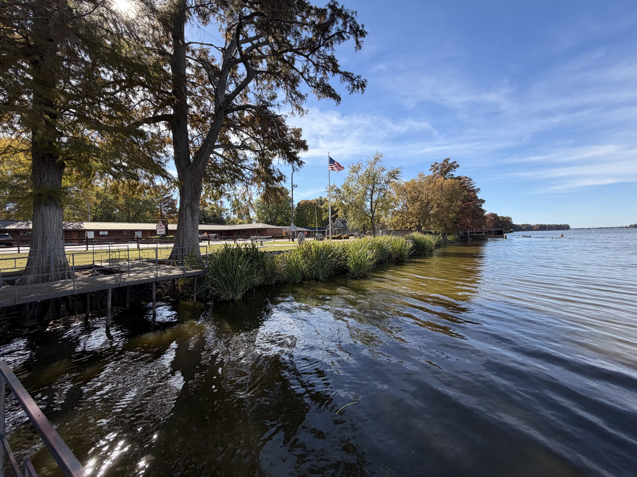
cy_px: 238
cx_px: 318
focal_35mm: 14
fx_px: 258
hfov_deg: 102.1
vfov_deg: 85.7
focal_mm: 2.22
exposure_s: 1/770
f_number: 2.2
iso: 32
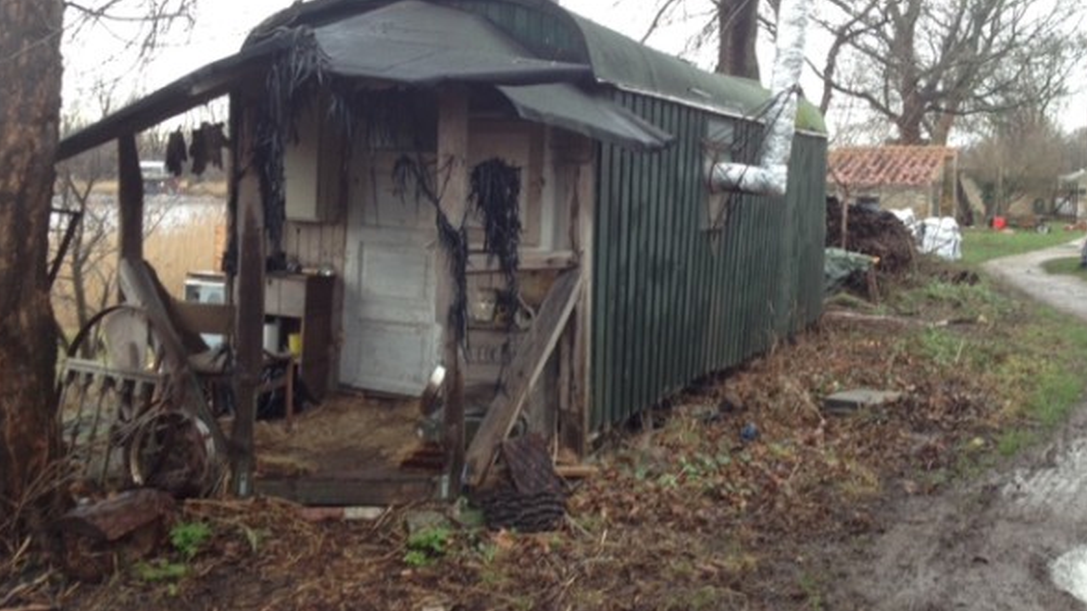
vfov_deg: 30.2
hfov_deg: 51.6
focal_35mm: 39
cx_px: 546
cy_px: 198
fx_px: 1124
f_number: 2.4
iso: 64
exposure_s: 1/20
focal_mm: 4.28
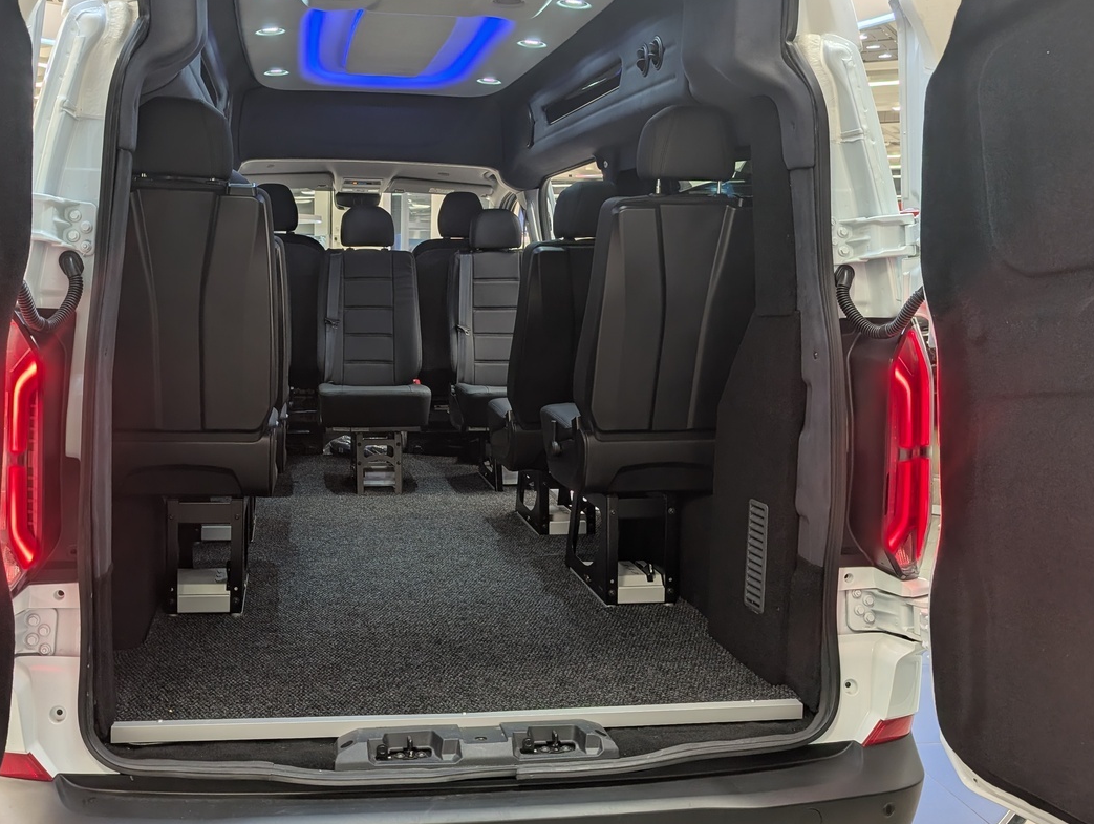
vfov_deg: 43.0
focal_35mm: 33
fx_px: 1044
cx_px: 431
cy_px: 384
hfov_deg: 54.8
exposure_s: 1/81.3
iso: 18
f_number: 1.68
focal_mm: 6.9
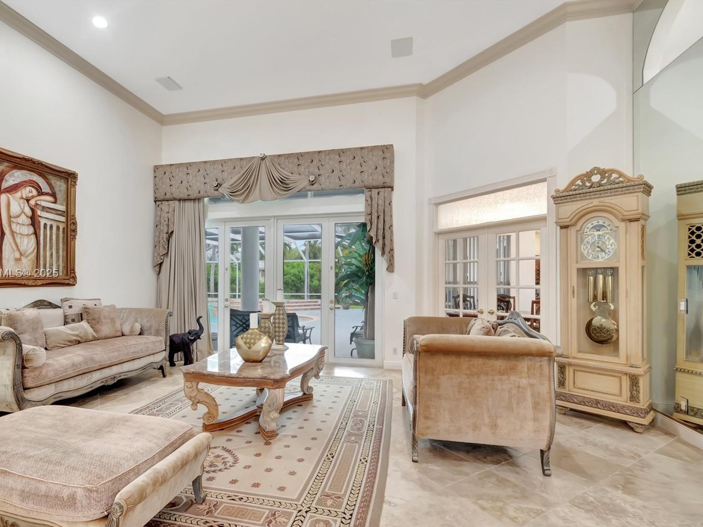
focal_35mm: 17
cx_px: 307
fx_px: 345
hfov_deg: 90.6
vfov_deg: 74.7
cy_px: 274
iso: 640
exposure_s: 1/3.33
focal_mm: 10
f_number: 8
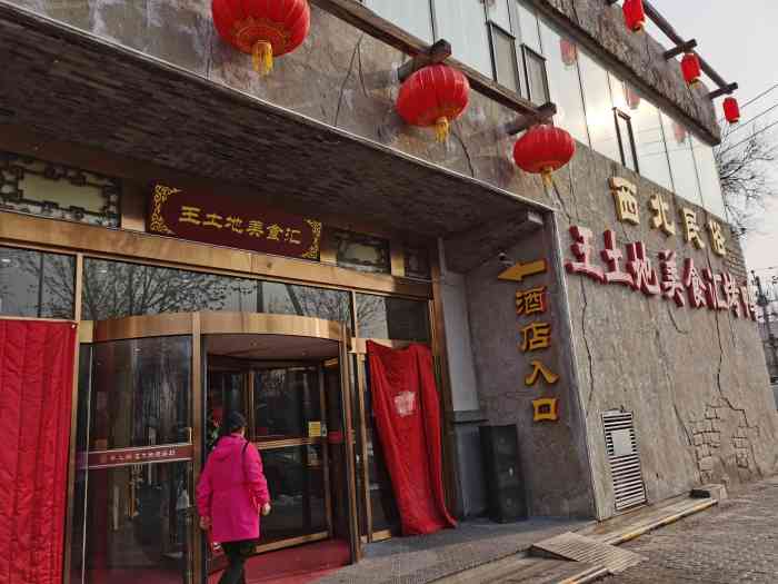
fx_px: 607
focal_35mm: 27
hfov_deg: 65.3
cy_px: 292
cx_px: 389
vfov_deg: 51.4
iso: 50
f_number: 1.8
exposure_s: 1/5000
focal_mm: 5.58
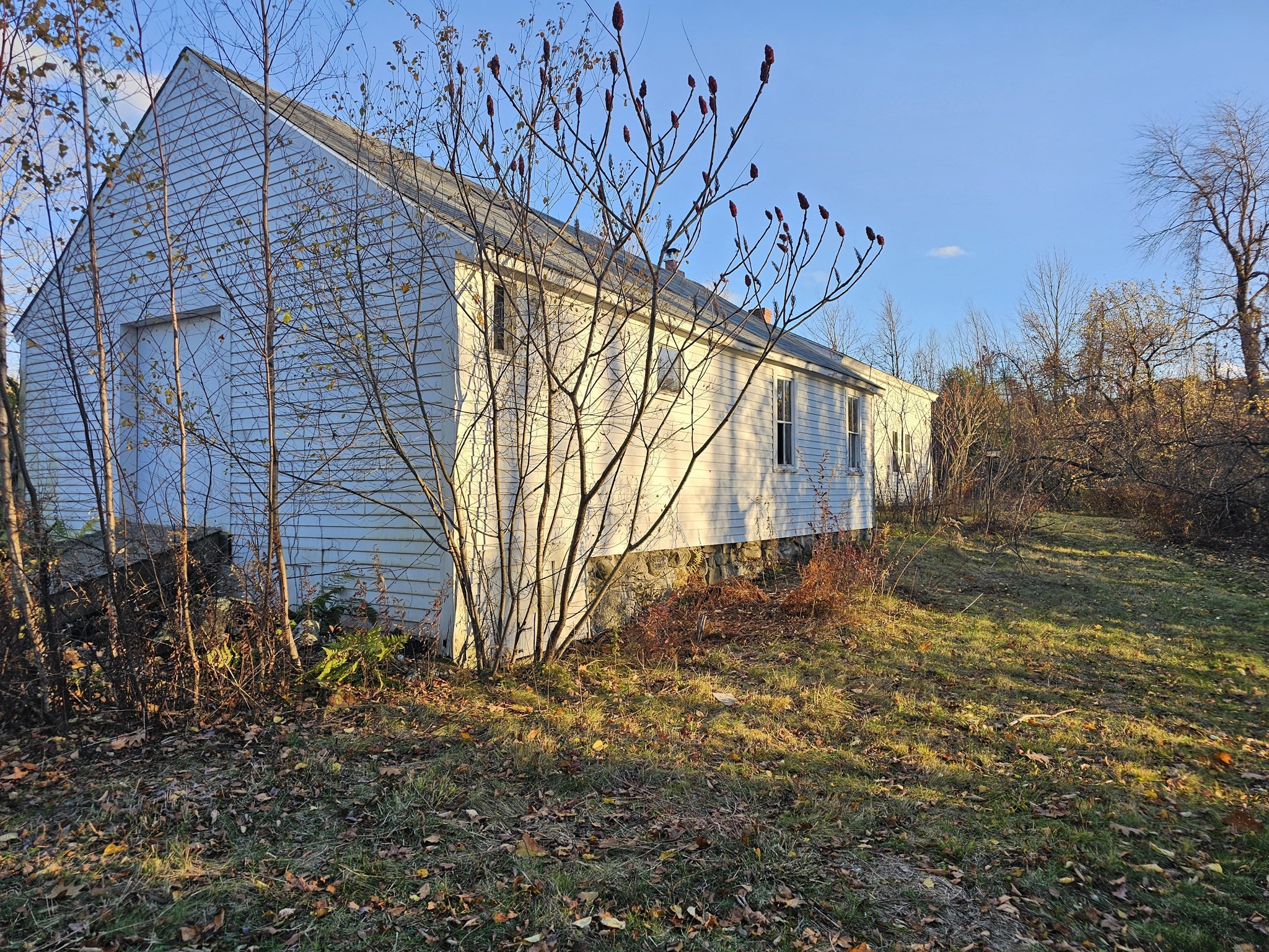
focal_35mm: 23
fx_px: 843
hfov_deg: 73.9
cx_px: 634
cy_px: 476
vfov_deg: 58.9
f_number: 1.7
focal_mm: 6.3
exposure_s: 1/180
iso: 12
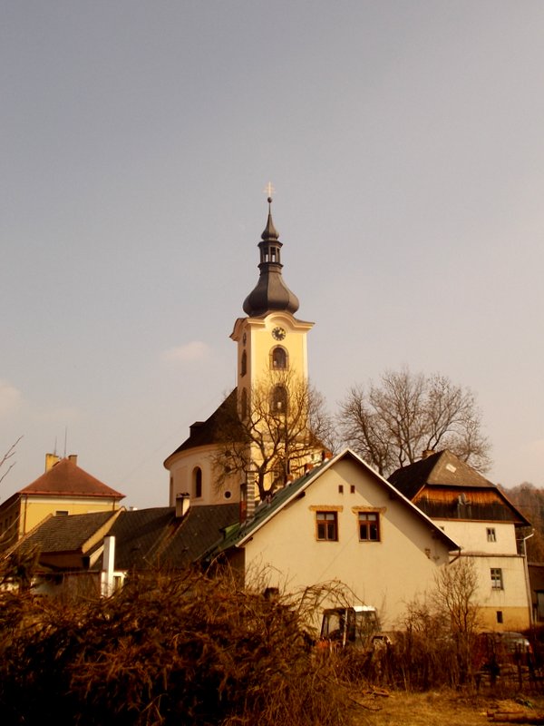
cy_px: 363
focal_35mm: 44
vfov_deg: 42.9
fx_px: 922
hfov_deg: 32.9
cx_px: 272
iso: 80
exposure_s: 1/80
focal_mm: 7.9
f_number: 10.6
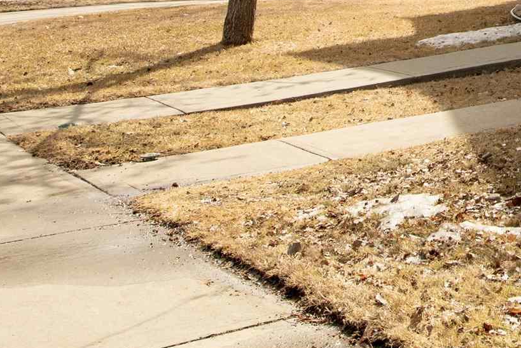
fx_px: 1086
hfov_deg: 22.1
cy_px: -274
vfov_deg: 15.6
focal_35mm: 75
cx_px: 791
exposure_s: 1/200
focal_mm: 20
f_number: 10
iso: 100
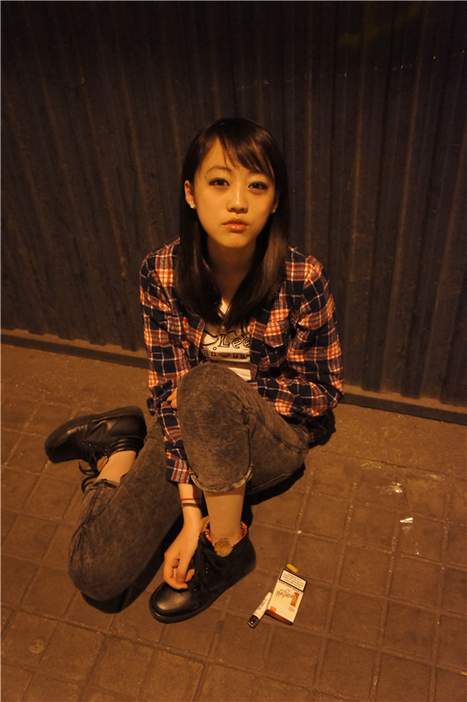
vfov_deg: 55.1
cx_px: 234
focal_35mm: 34
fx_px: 672
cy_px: 351
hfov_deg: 38.3
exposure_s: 1/40
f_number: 4
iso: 6400
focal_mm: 23
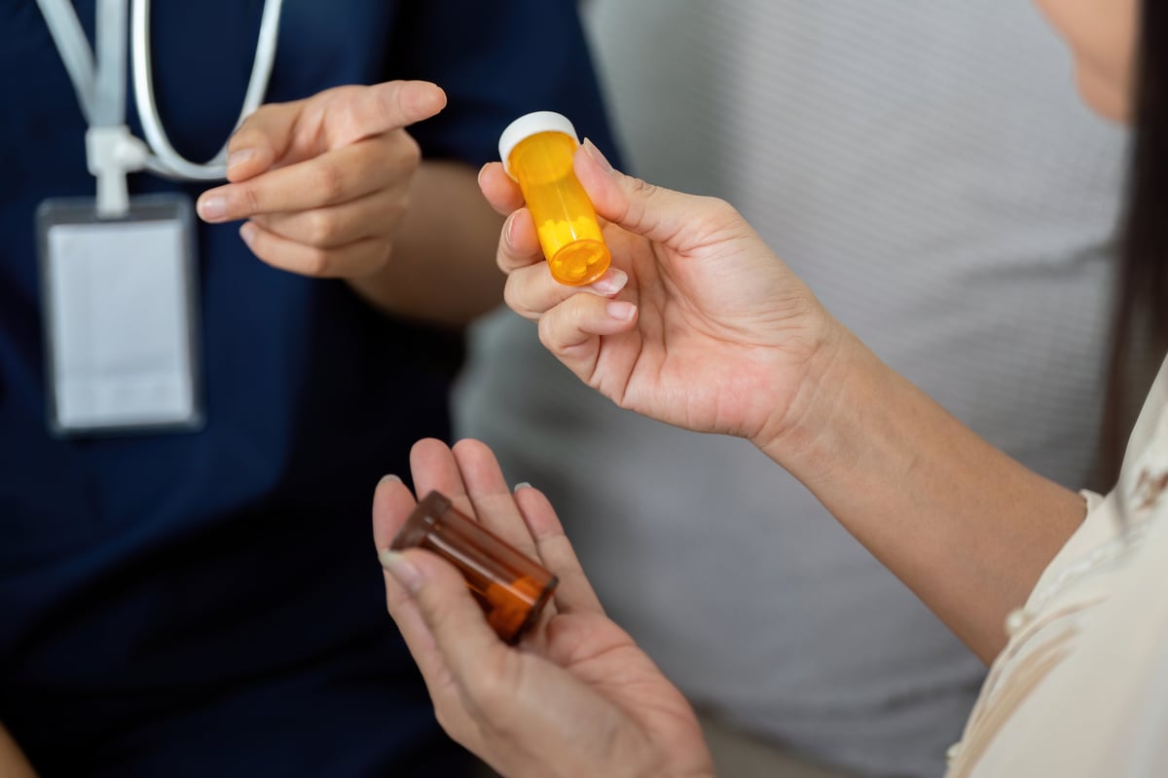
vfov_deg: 12.3
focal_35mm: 111
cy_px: 389
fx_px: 3600
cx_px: 584
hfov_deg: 18.4
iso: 1600
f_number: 2.8
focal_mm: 111
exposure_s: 1/640
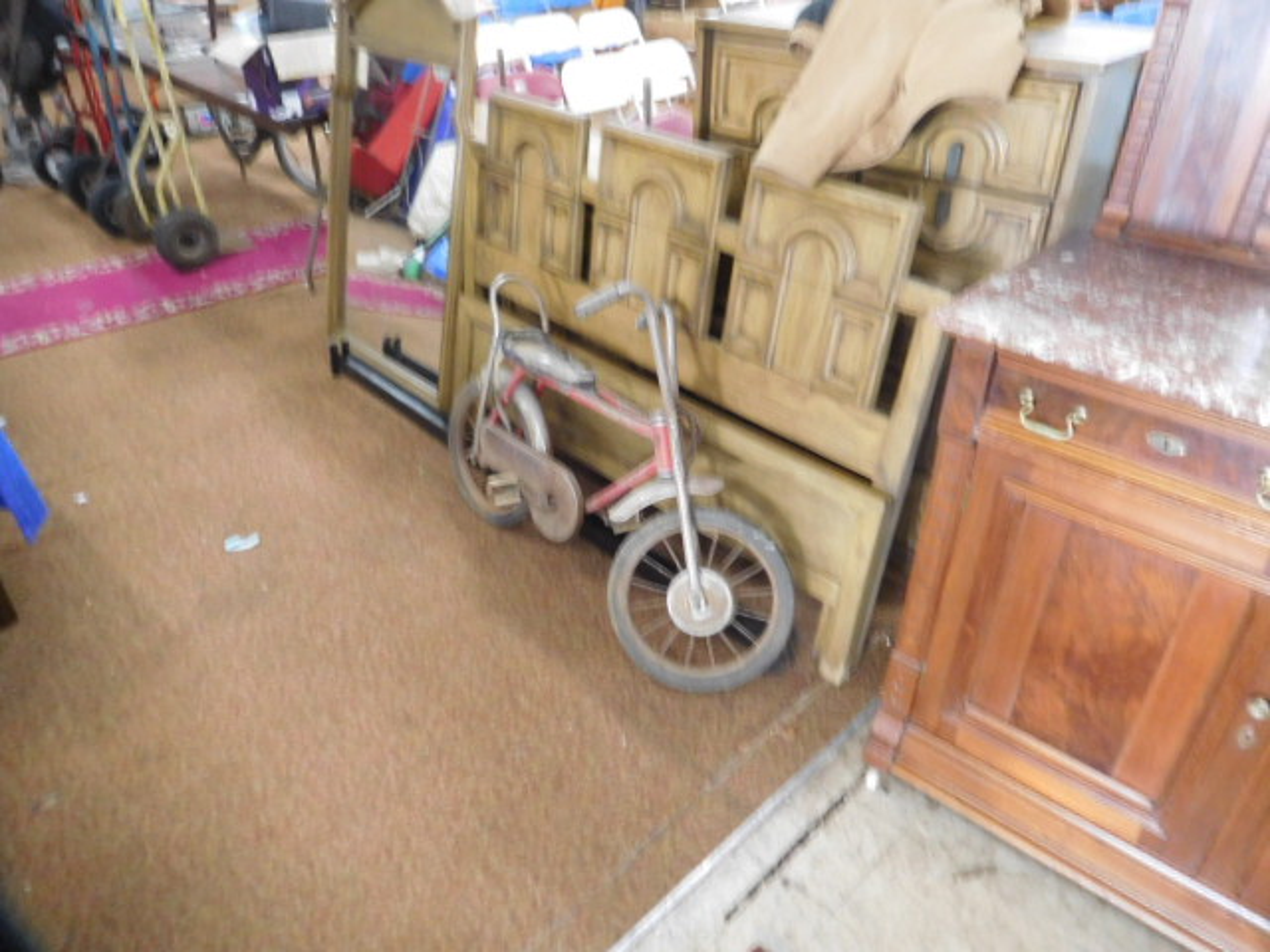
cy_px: 476
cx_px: 635
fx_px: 917
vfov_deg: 54.9
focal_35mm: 25
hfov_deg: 69.4
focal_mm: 4.5
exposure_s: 1/8
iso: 450
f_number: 3.4
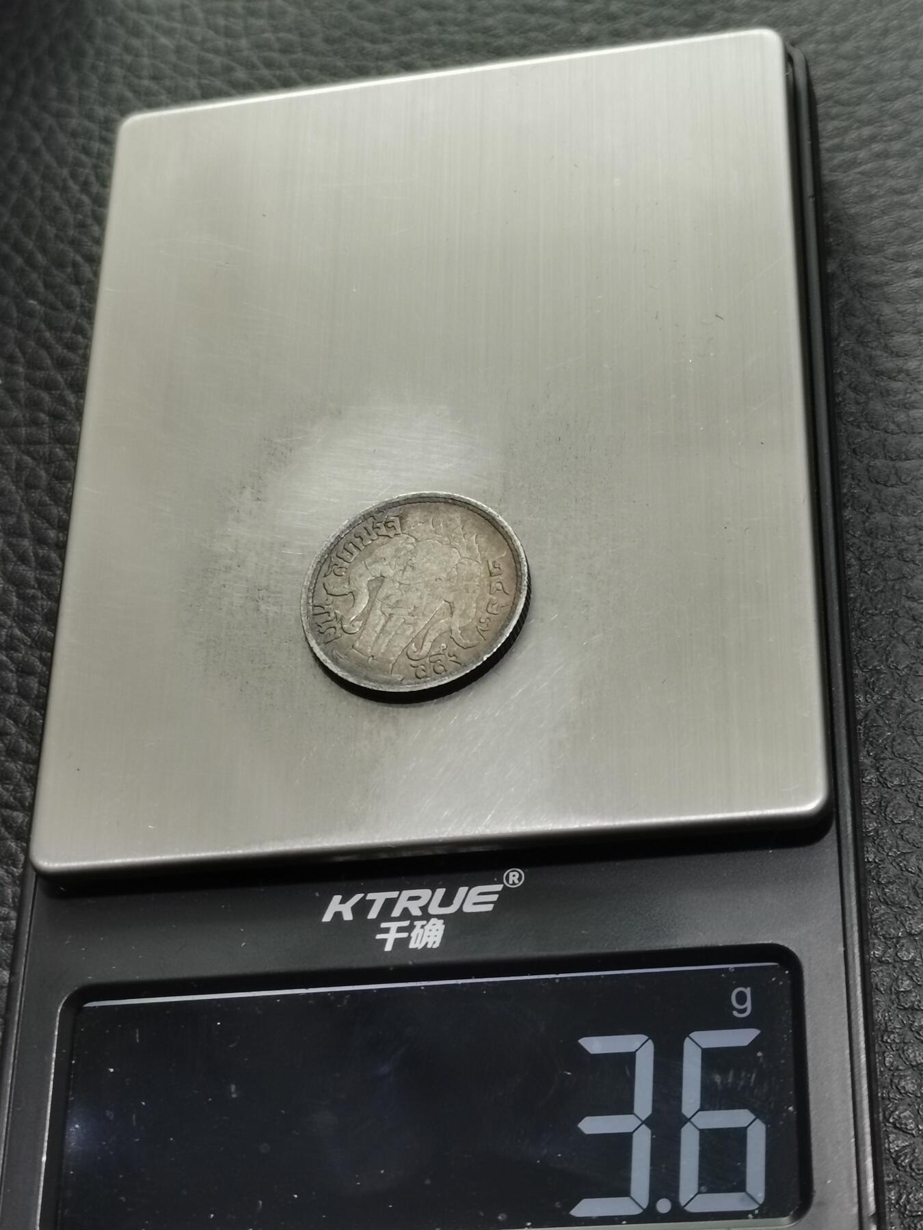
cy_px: 615
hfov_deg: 22.3
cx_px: 462
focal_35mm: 66
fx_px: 2346
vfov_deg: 29.4
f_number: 1.8
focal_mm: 5.58
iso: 64
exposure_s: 1/100
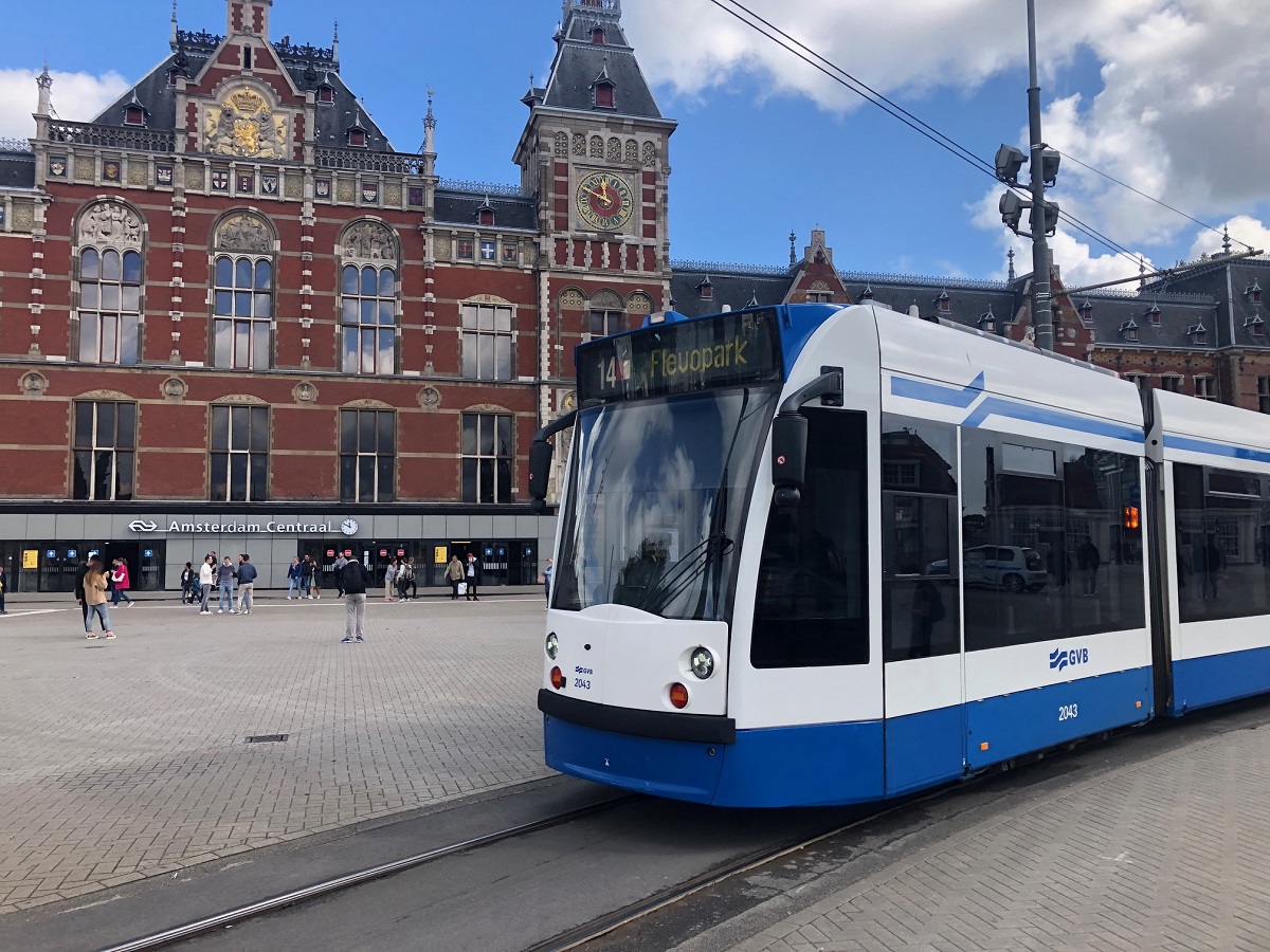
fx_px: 1027
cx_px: 635
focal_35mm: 28
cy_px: 476
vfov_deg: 49.7
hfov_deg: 63.4
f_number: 1.8
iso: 20
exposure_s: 1/889
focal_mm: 3.99
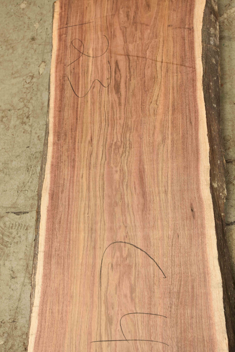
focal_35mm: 35
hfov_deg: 37.9
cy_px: 176
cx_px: 118
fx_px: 342
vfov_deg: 54.4
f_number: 5.6
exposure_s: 1/125
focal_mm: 35
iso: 400
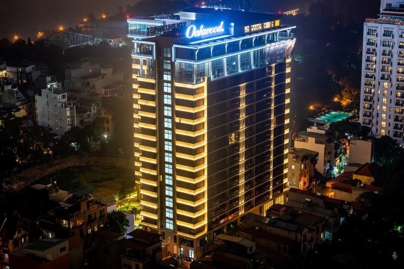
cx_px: 202
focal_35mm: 70
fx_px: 785
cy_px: 134
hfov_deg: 28.8
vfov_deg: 19.4
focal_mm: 70
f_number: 5.6
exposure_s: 1/1.67
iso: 200
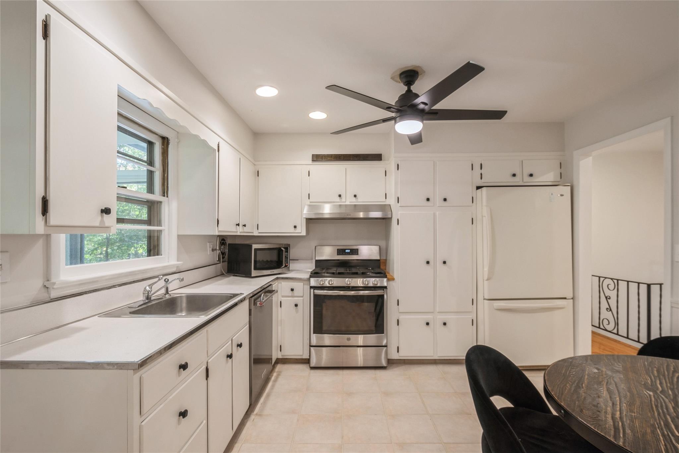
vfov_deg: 77.3
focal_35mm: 15
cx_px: 340
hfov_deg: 100.4
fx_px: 283
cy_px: 226
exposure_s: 1/2
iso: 100
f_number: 9
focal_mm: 10
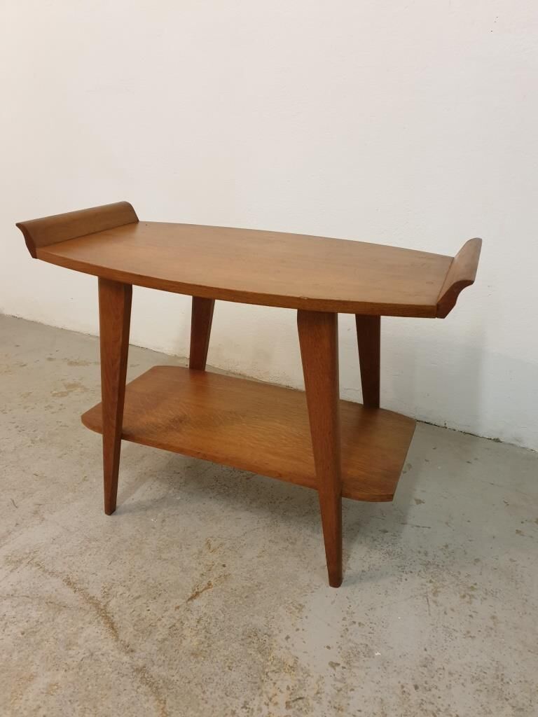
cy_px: 358
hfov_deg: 53.1
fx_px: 539
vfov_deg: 67.3
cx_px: 269
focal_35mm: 26
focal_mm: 4.3
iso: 250
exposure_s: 1/50
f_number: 1.5
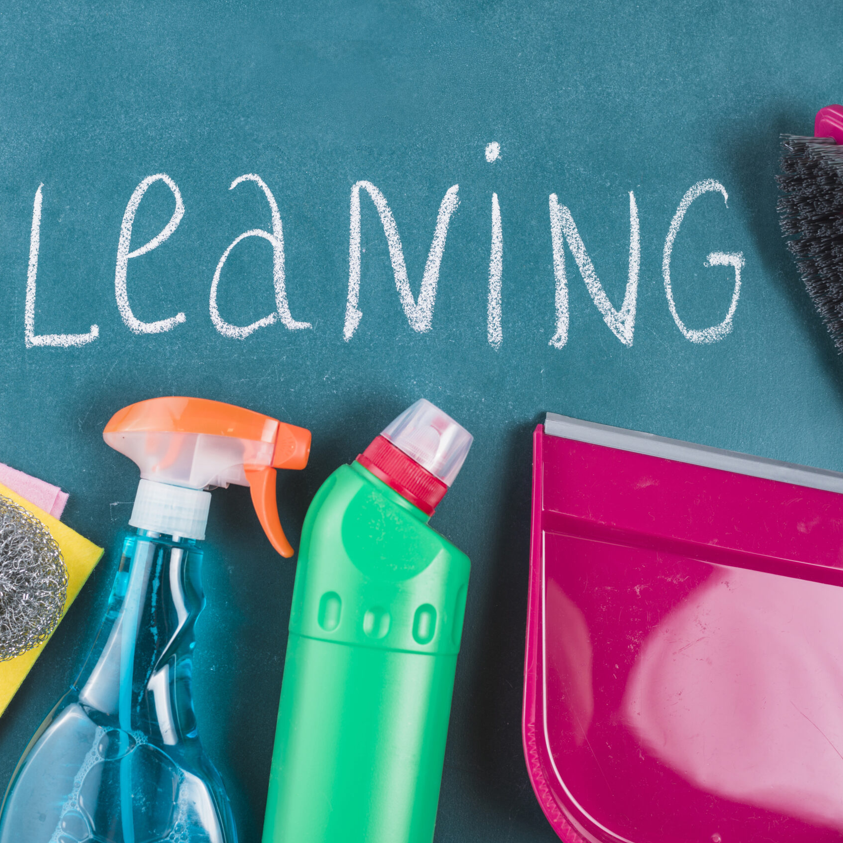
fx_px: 1763
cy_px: 423
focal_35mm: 64
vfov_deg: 26.9
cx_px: 370
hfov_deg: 26.9
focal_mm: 50
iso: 250
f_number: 5
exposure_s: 1/160
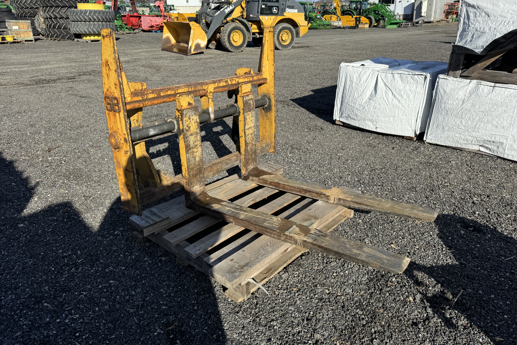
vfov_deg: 51.3
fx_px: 359
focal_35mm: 25
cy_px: 168
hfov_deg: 71.5
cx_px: 259
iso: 80
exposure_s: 1/4049
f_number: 1.78
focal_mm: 6.76
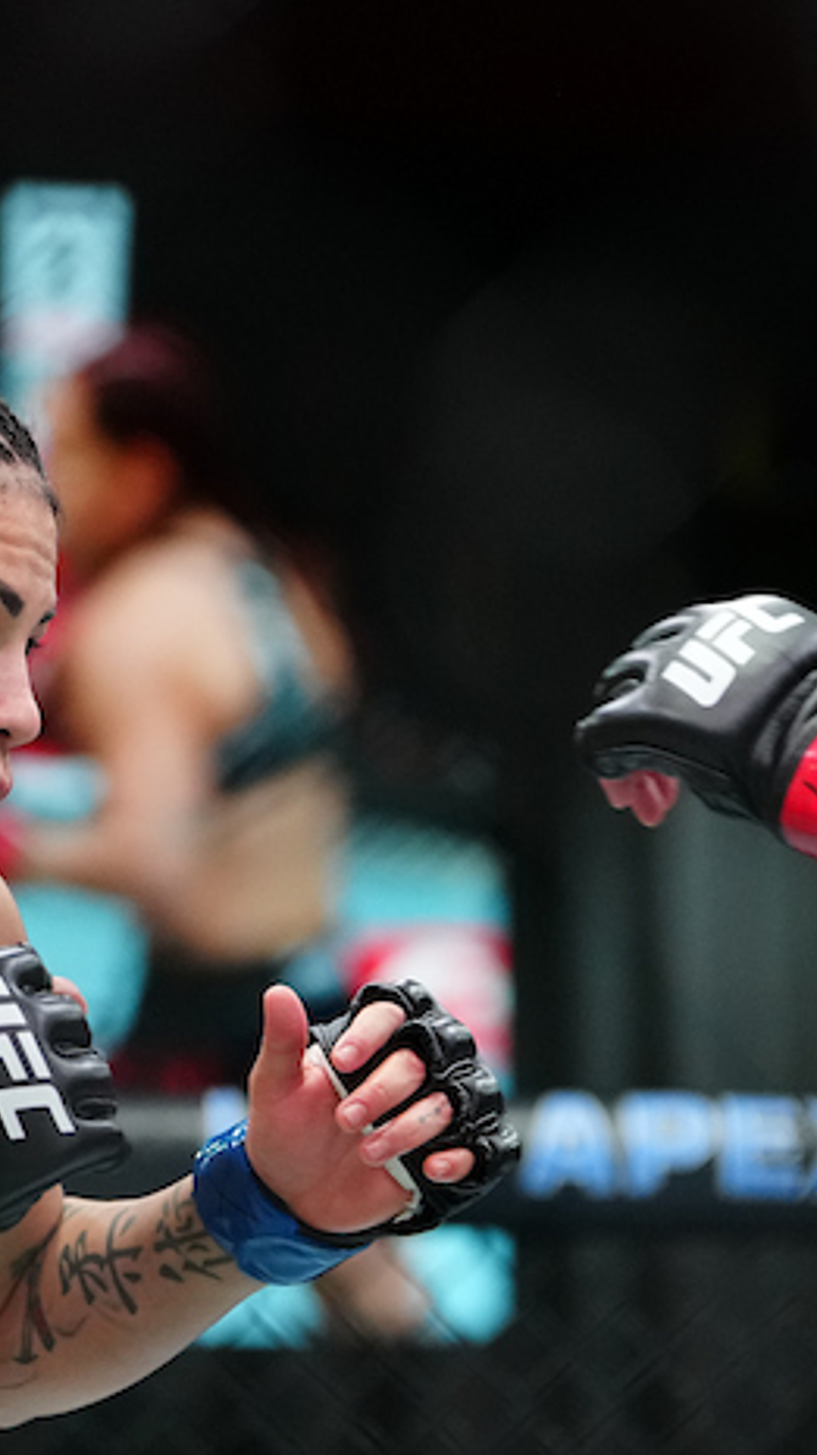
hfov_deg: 4.4
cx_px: 817
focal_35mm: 276
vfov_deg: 7.8
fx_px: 10647
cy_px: 1205
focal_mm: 102
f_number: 2.8
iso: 3200
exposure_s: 1/800
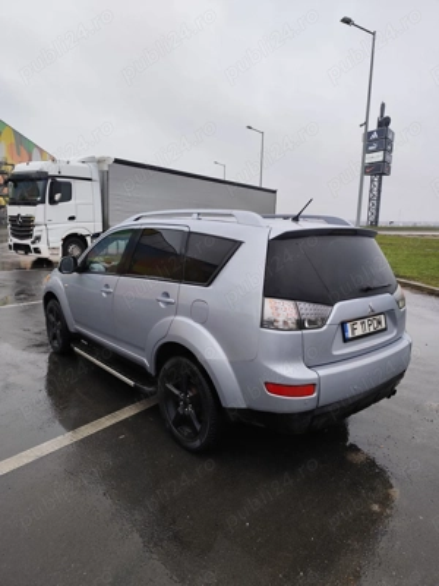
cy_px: 293
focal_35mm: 23
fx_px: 389
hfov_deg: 58.9
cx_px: 220
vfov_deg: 73.9
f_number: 1.65
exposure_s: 1/100
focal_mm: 6.19
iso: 200
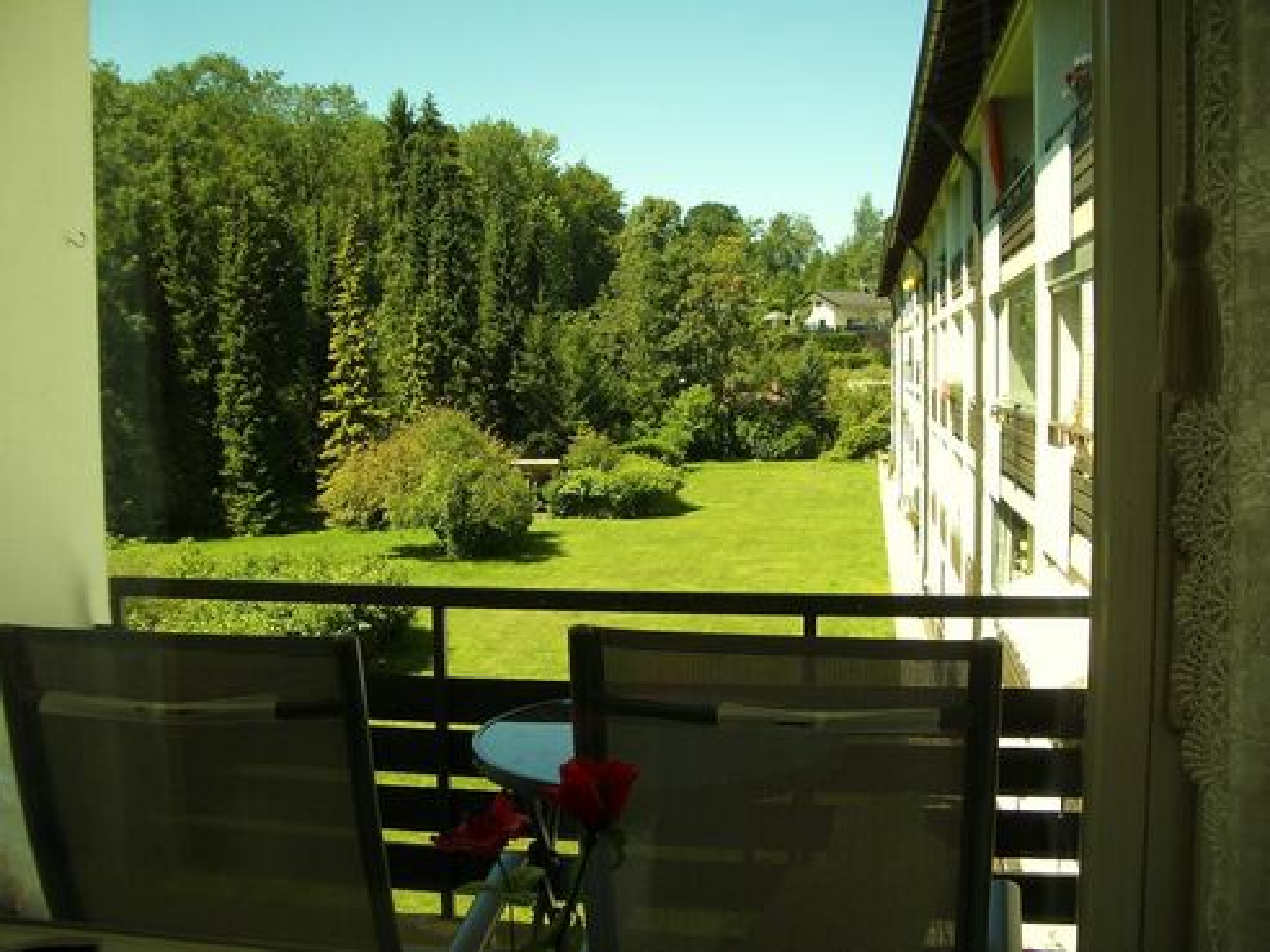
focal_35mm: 35
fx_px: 1284
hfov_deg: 52.6
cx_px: 635
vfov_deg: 40.7
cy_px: 476
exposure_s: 1/400
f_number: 2.6
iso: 50
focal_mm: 5.8
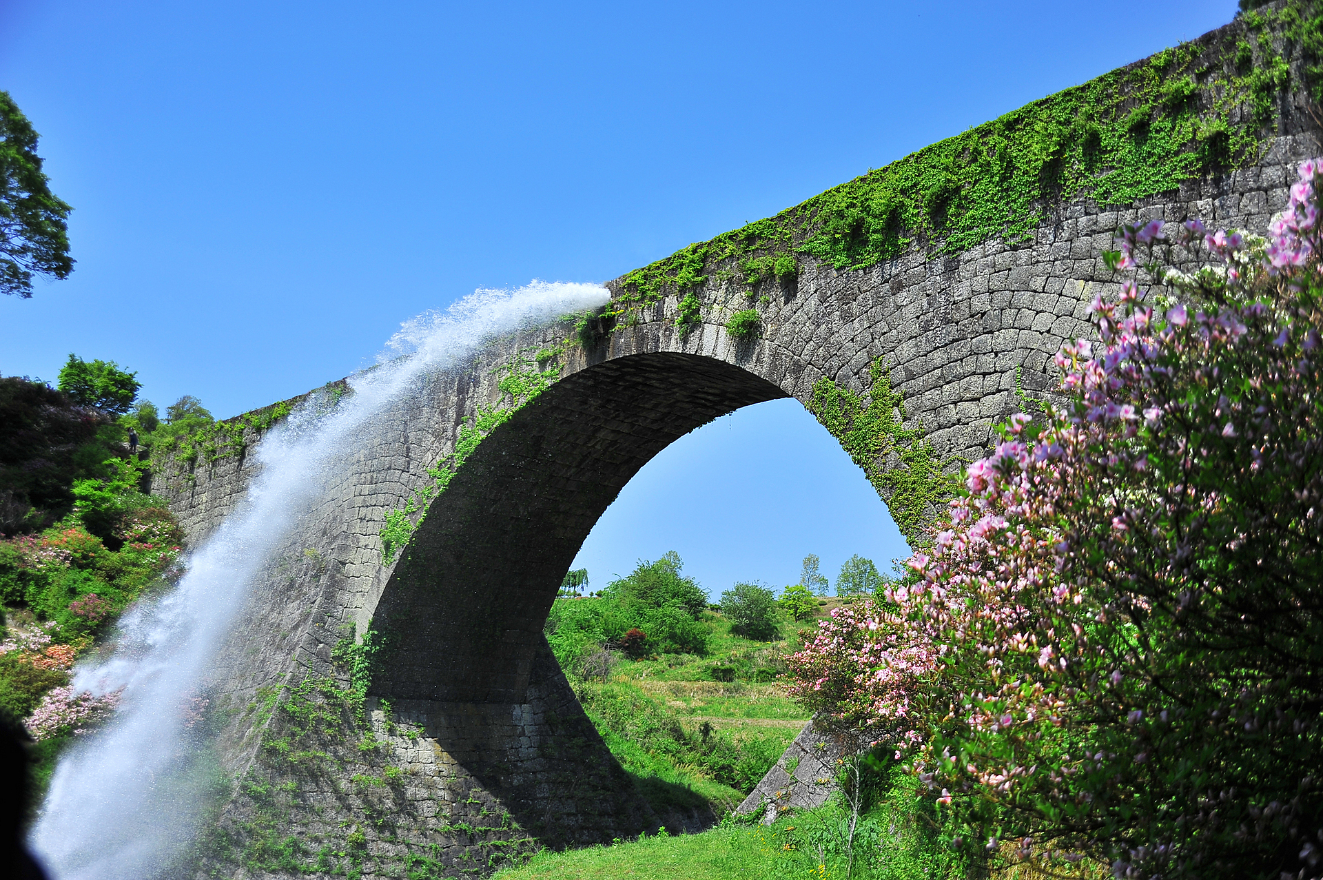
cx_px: 662
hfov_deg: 50.7
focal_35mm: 38
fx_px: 1395
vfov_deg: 35.0
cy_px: 440
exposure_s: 1/2500
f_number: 4
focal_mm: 38
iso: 200
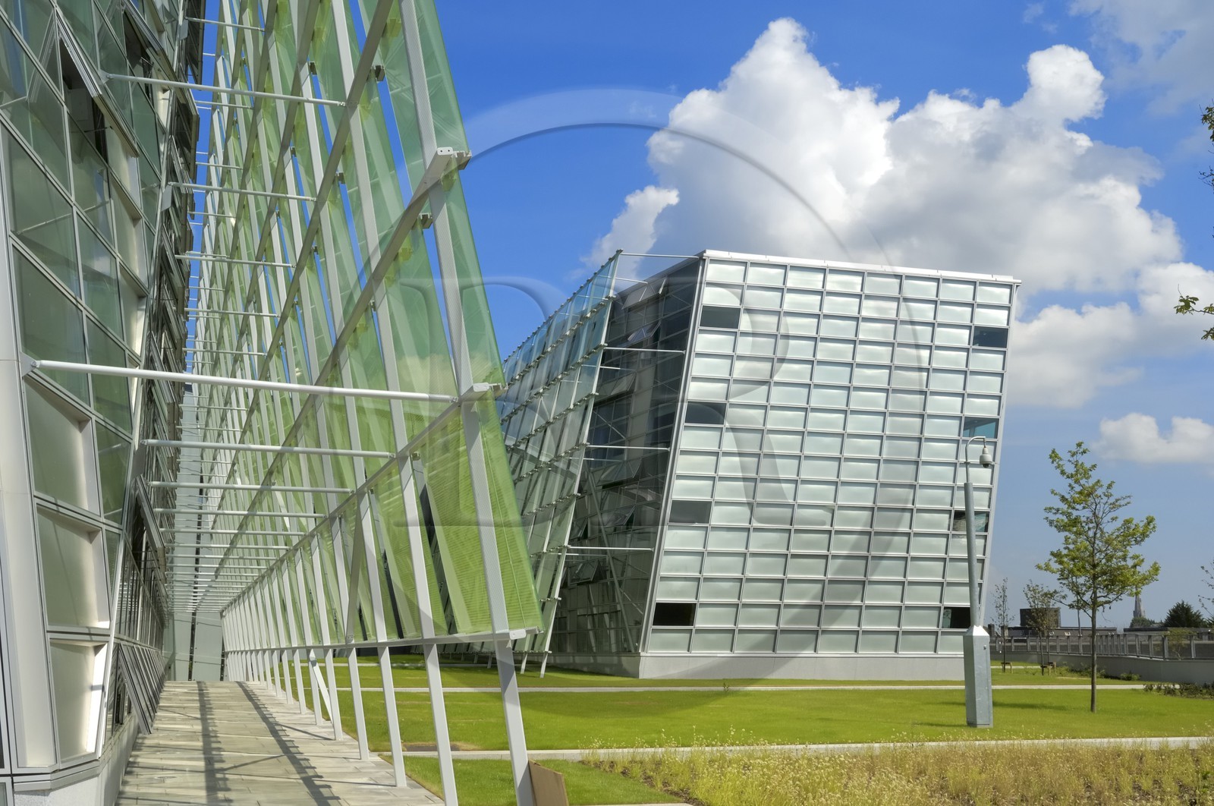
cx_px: 607
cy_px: 403
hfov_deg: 51.3
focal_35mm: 38
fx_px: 1263
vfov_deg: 35.4
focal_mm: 25
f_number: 18
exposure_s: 1/125
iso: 100
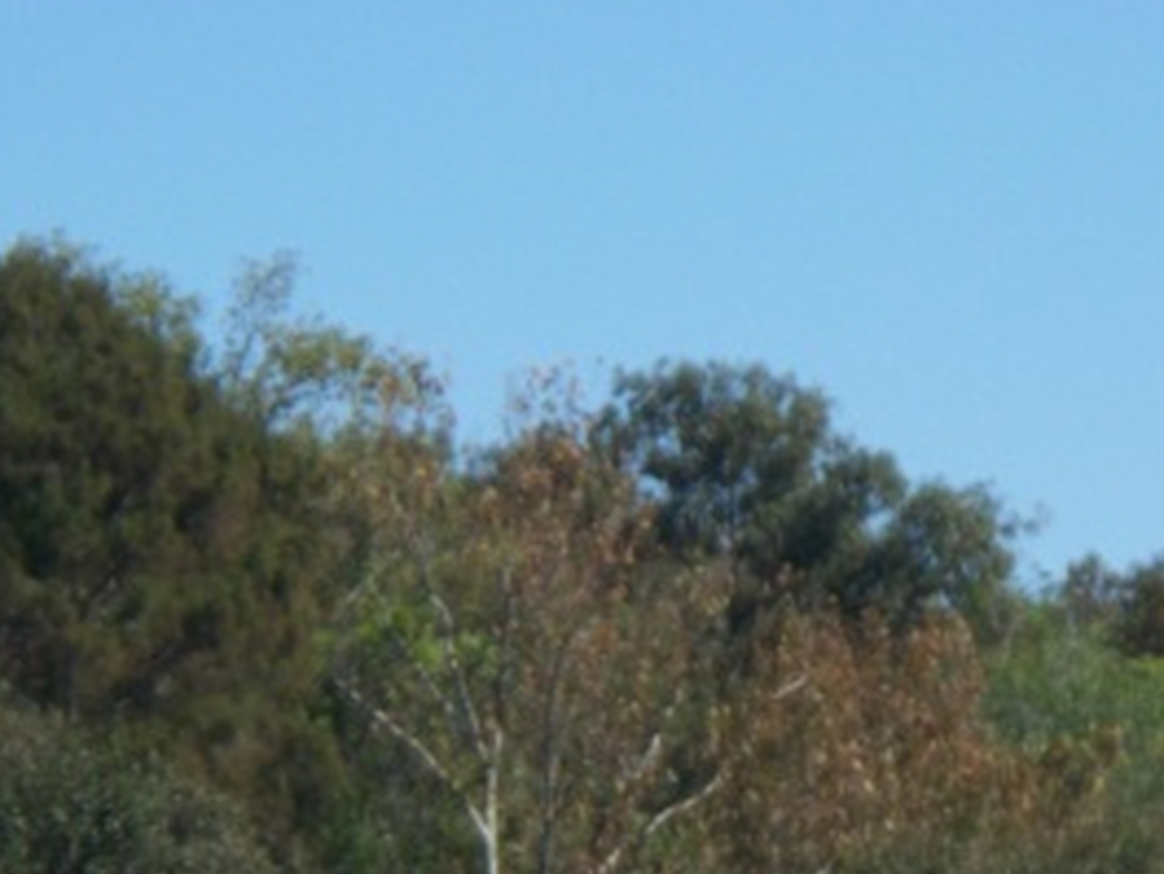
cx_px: 558
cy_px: 1309
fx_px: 18301
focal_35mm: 544
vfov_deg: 2.7
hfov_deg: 3.6
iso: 64
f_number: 5.1
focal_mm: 37.7
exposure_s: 1/320
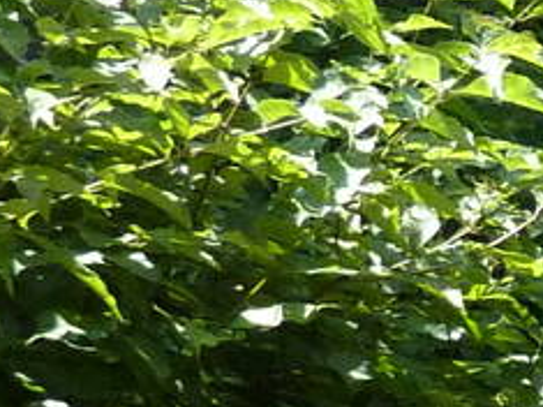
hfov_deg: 9.7
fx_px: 2665
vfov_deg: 8.5
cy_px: 671
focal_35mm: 170
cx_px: 1488
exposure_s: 1/500
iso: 250
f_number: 3.3
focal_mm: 4.1
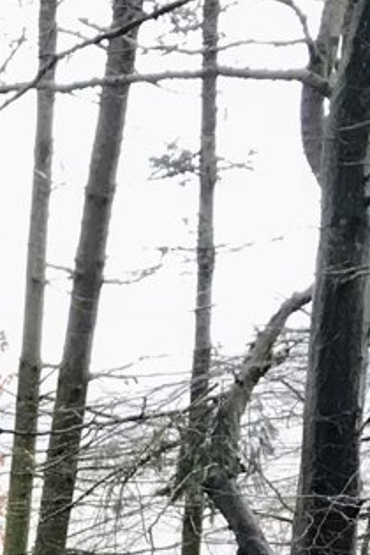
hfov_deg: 9.5
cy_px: 941
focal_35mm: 133
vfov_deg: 14.0
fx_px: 2050
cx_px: -419
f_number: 1.8
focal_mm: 3.99
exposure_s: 1/25
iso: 40
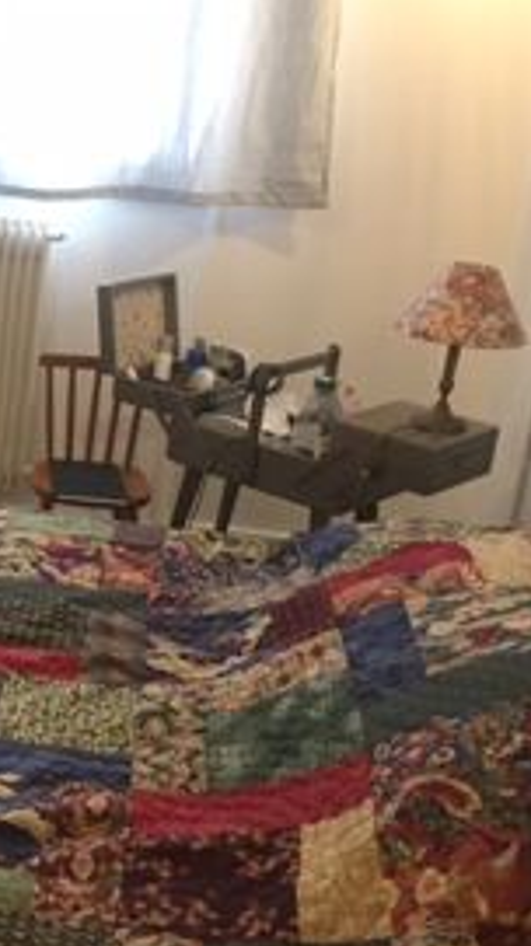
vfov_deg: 37.2
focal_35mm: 56
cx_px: -245
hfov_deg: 19.0
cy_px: 447
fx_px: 1405
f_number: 2.2
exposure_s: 1/33
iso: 160
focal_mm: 4.15
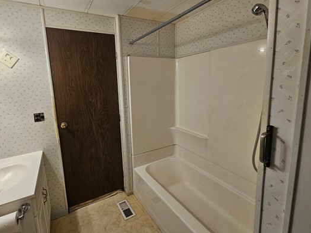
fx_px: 144
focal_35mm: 16
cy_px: 105
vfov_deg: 77.9
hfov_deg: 94.3
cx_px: 142
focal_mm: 2.2
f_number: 2.2
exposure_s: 1/60
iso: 160
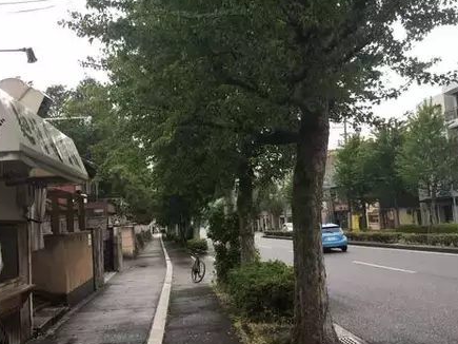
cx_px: 166
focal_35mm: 40
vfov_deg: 35.9
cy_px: 174
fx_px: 529
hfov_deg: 46.3
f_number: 2.2
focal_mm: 4.15
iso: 40
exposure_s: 1/120
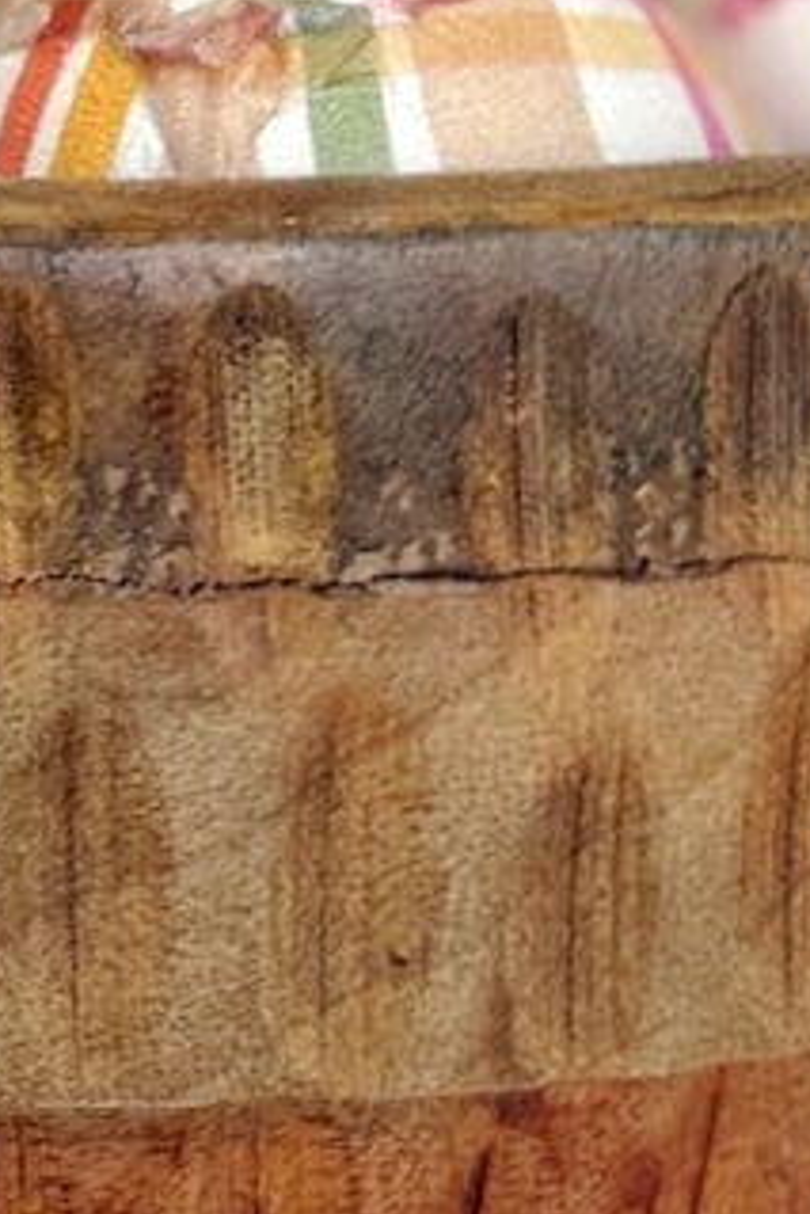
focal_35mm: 135
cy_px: 126
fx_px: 4551
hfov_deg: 10.1
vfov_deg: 15.0
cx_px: -27
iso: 80
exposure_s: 1/120
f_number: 1.78
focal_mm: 6.76
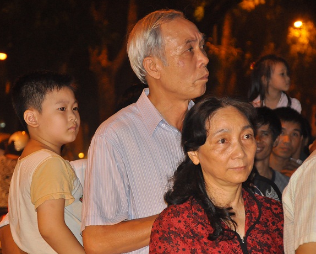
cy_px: 127
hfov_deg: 14.1
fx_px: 1282
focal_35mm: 137
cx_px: 151
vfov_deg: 11.3
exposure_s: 1/60
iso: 1600
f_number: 5.3
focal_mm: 80
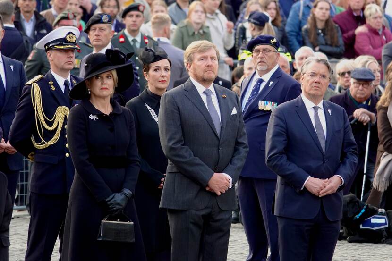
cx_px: 196
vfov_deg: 2.7
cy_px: 130
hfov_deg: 4.1
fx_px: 5443
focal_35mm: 500
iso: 800
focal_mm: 183.43
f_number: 4
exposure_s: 1/100
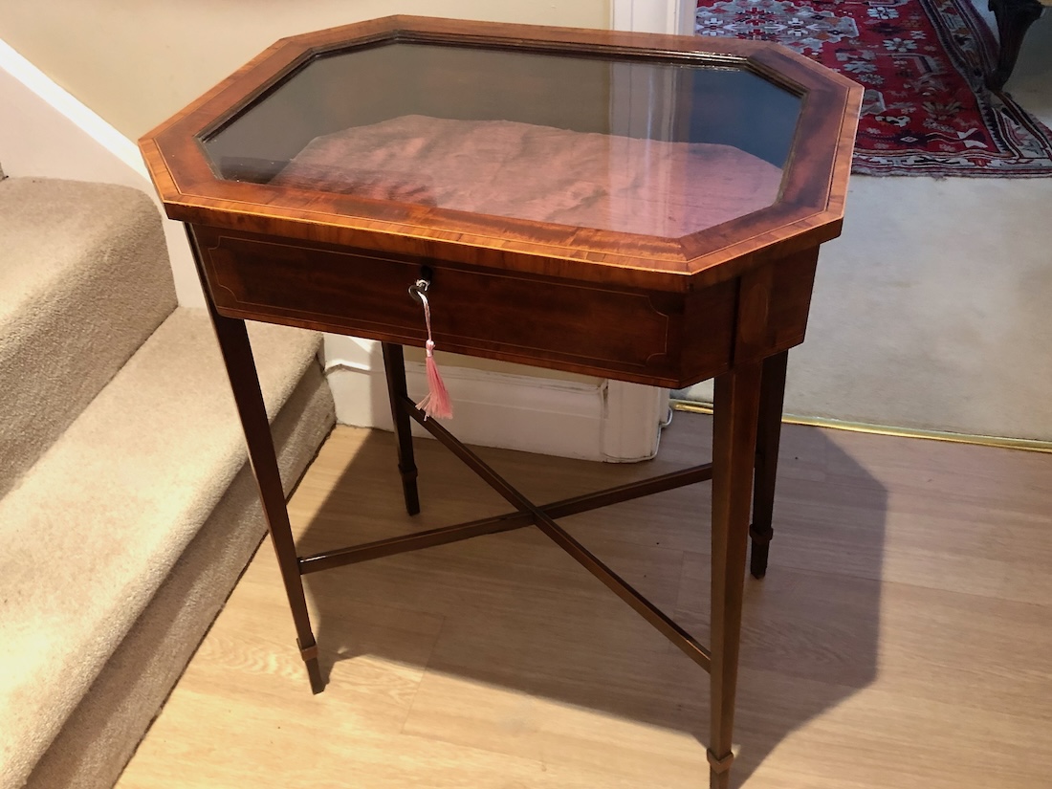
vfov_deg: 49.7
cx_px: 526
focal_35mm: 28
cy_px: 394
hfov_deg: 63.4
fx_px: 851
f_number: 1.8
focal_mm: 4
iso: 80
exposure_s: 1/7
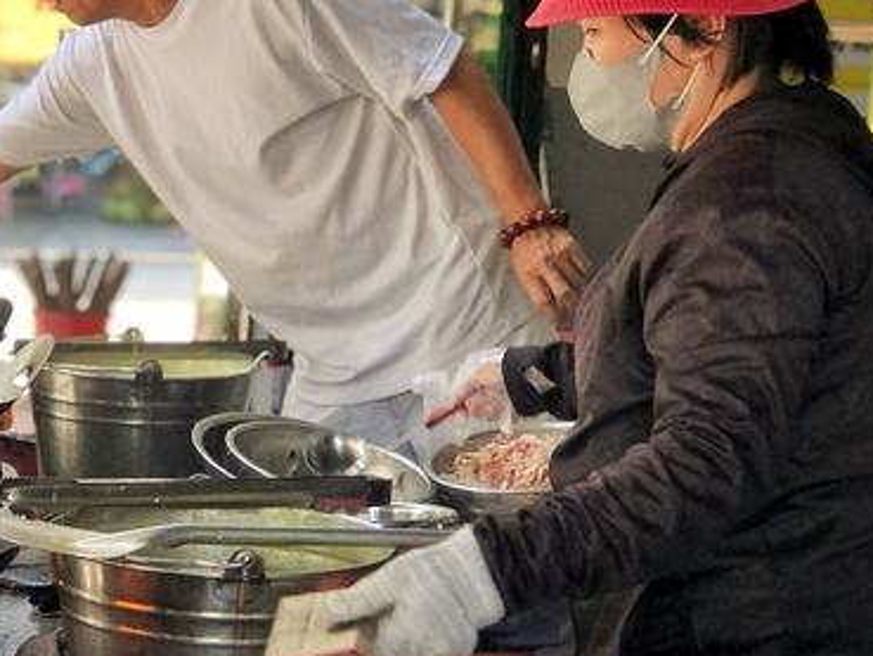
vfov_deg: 14.5
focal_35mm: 102
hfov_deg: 19.0
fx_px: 2573
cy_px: 302
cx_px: 116
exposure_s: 1/40
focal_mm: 6.6
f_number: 2.8
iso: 20
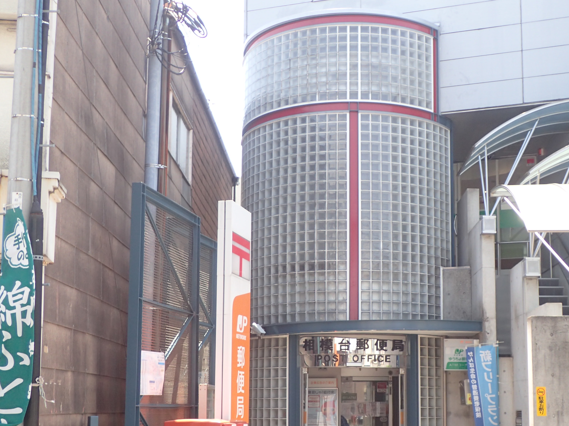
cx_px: 338
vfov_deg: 26.9
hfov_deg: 35.4
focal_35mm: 54
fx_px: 888
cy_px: 288
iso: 100
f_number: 2.6
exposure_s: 1/320
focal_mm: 6.42
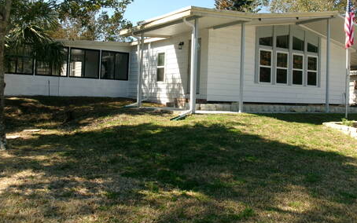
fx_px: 418
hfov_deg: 46.2
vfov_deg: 29.7
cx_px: 170
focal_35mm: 43
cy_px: 75
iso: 100
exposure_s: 1/52
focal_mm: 6.4
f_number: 11.8
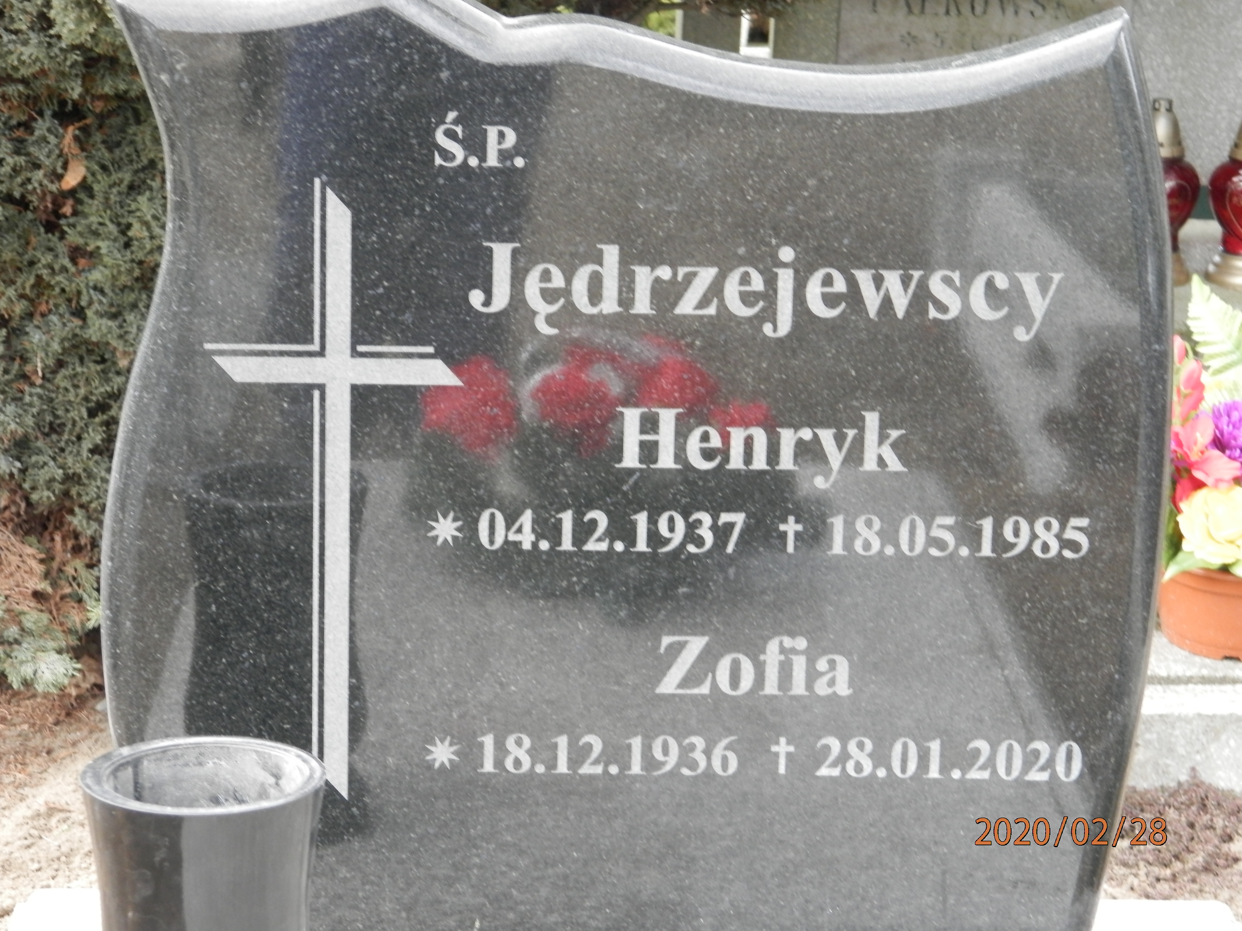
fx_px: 3803
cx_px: 621
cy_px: 466
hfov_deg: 18.5
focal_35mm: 106
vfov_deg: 14.0
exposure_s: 1/20
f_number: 4.5
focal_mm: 19
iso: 200
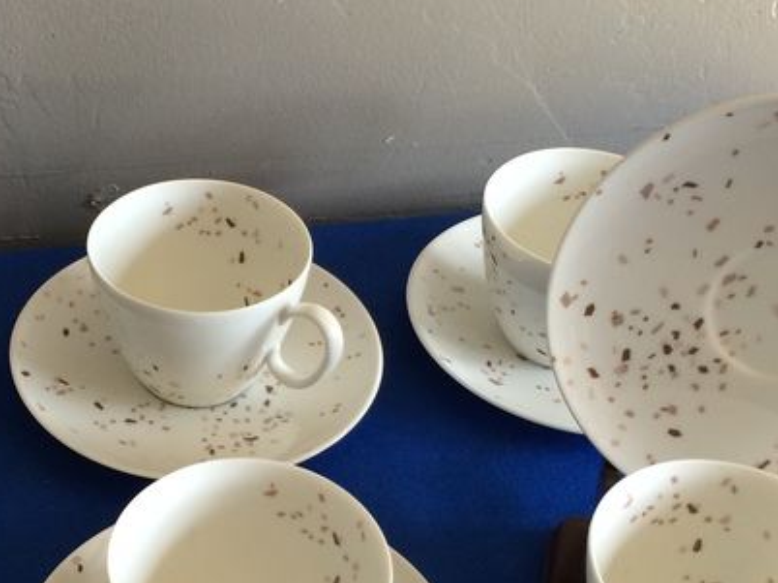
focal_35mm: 65
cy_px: 406
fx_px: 1460
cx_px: 197
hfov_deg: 29.4
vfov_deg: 22.4
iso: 32
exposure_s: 1/40
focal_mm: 4.15
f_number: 2.2
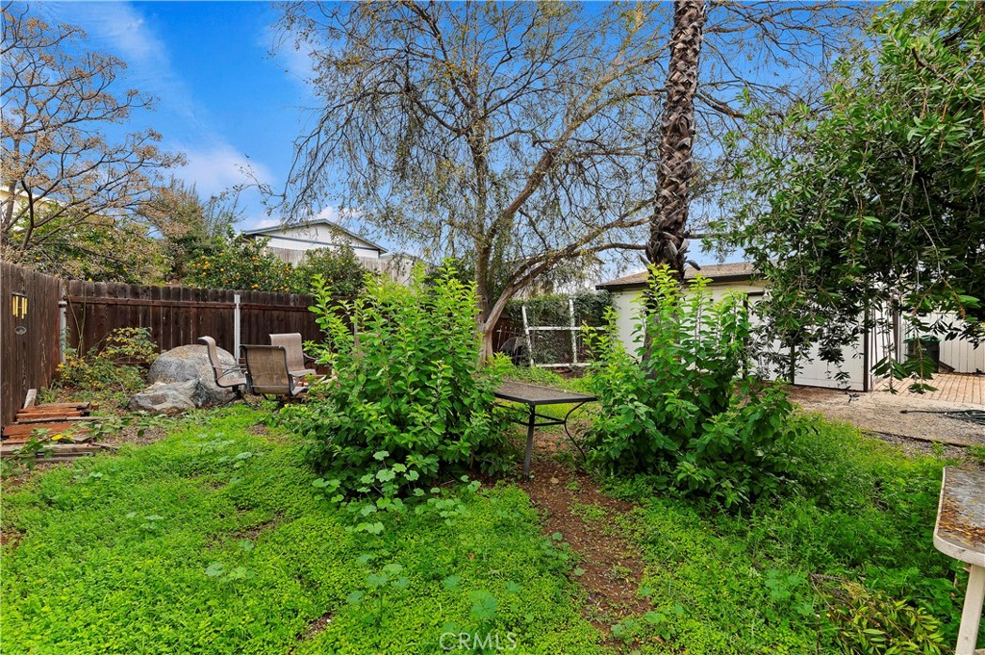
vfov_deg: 81.1
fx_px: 383
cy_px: 328
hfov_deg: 104.3
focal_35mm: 14
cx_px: 492
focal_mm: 14
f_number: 13
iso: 500
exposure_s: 1/250
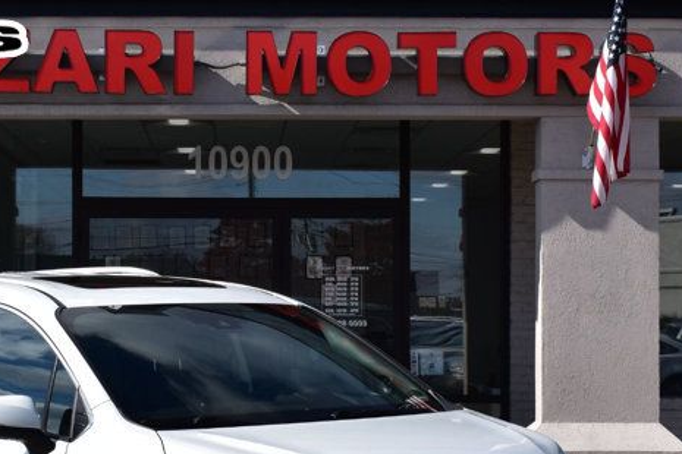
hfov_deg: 22.8
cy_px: 324
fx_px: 1688
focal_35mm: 89
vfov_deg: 15.3
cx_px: 277
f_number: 11
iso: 250
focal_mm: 27
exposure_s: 1/500
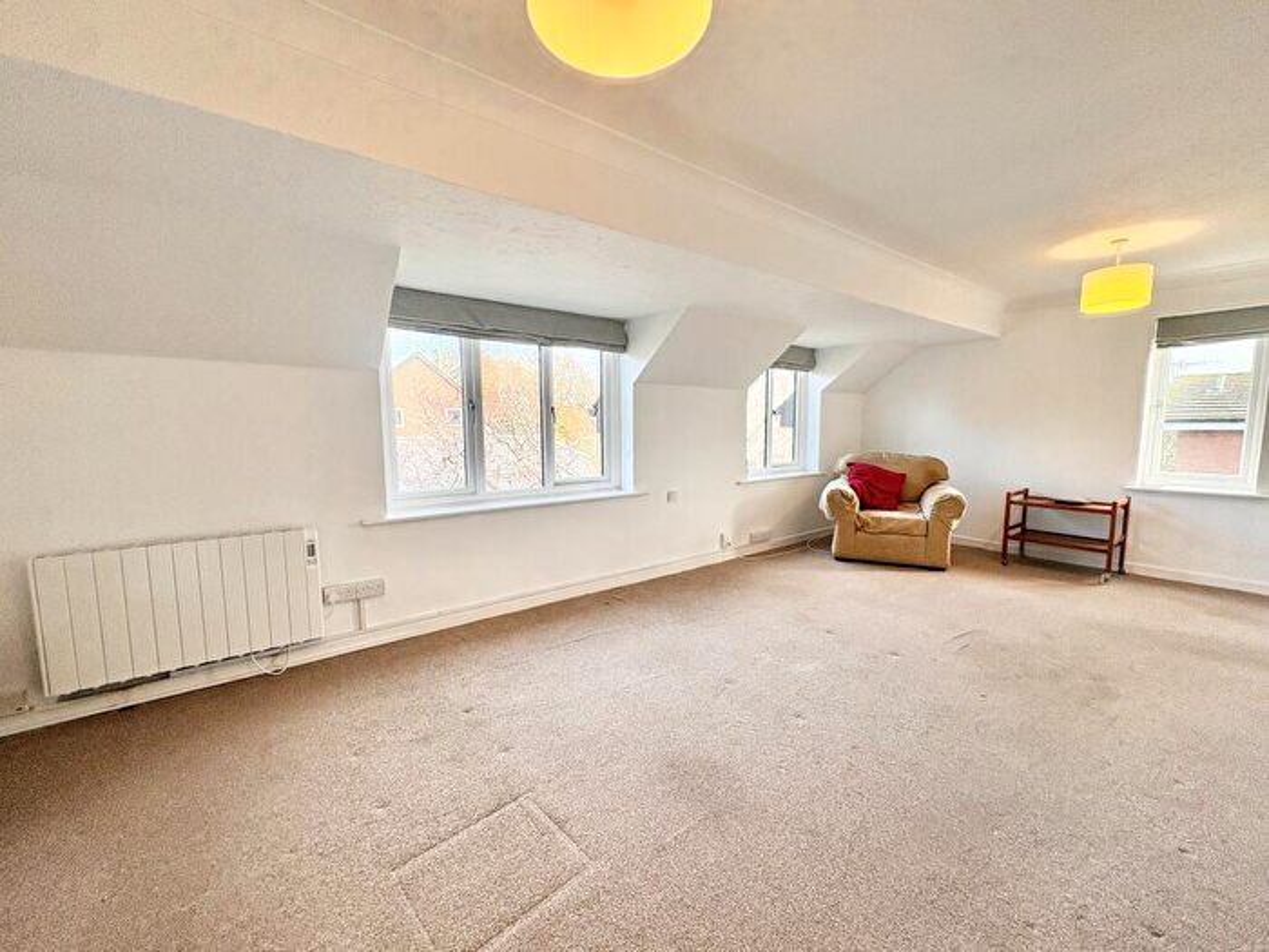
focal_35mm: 14
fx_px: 513
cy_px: 476
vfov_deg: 85.7
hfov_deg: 102.1
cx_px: 634
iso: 100
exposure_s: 1/109
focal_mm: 2.22
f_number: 2.2
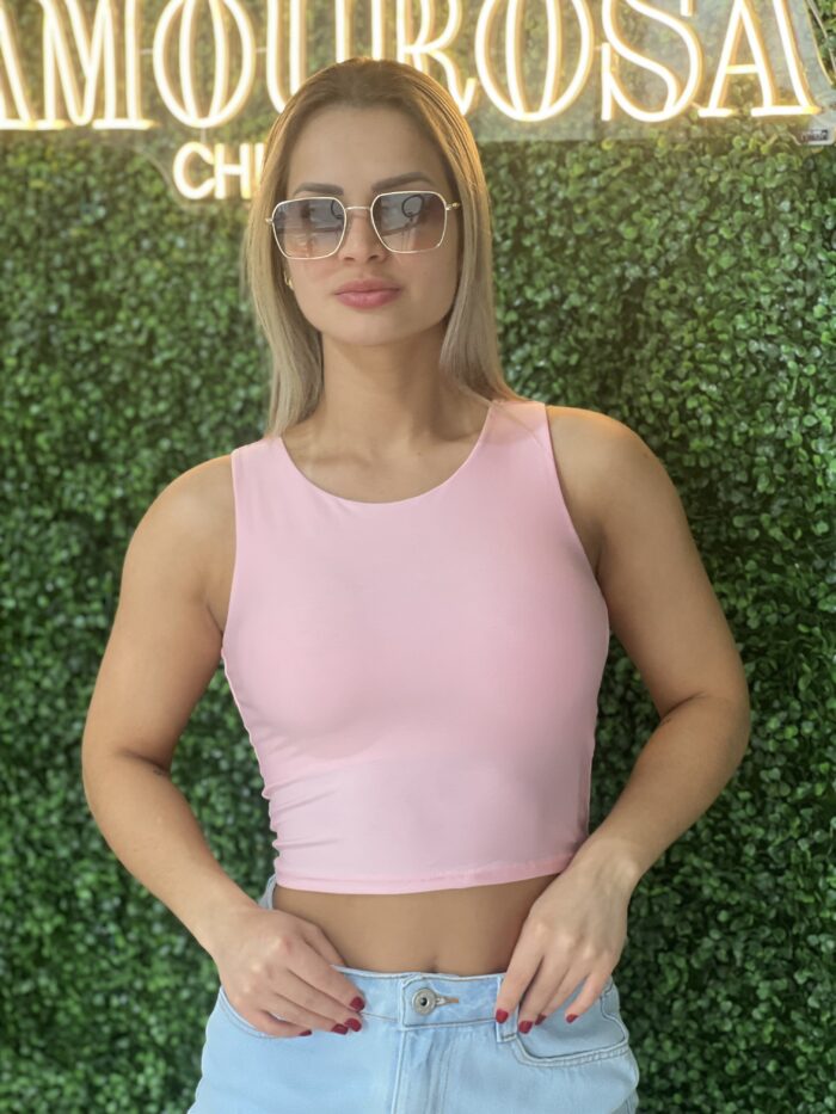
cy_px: 557
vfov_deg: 25.3
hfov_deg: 19.1
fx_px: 2479
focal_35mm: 77
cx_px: 418
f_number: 2.8
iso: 160
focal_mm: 9
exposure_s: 1/120
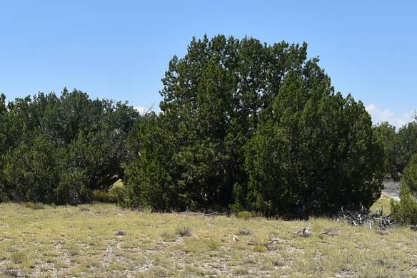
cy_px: 185
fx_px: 801
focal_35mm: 69
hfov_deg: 27.4
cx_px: -5
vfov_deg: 19.7
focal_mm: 21
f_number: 9
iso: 100
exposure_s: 1/320
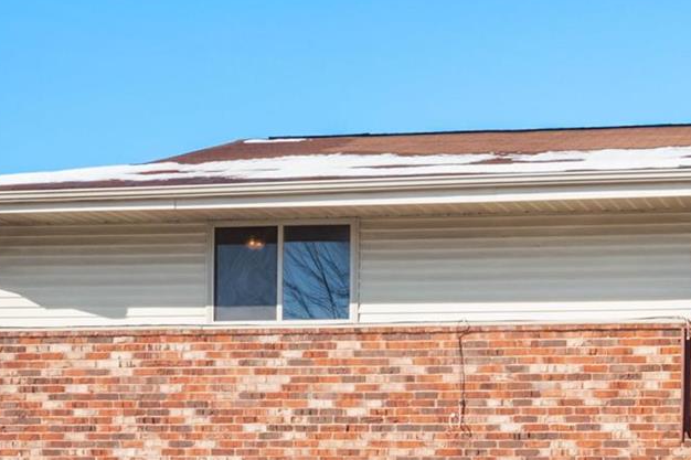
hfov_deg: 21.8
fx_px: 1765
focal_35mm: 92
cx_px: 566
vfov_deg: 14.4
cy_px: 539
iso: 400
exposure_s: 1/250
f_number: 10
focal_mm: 18
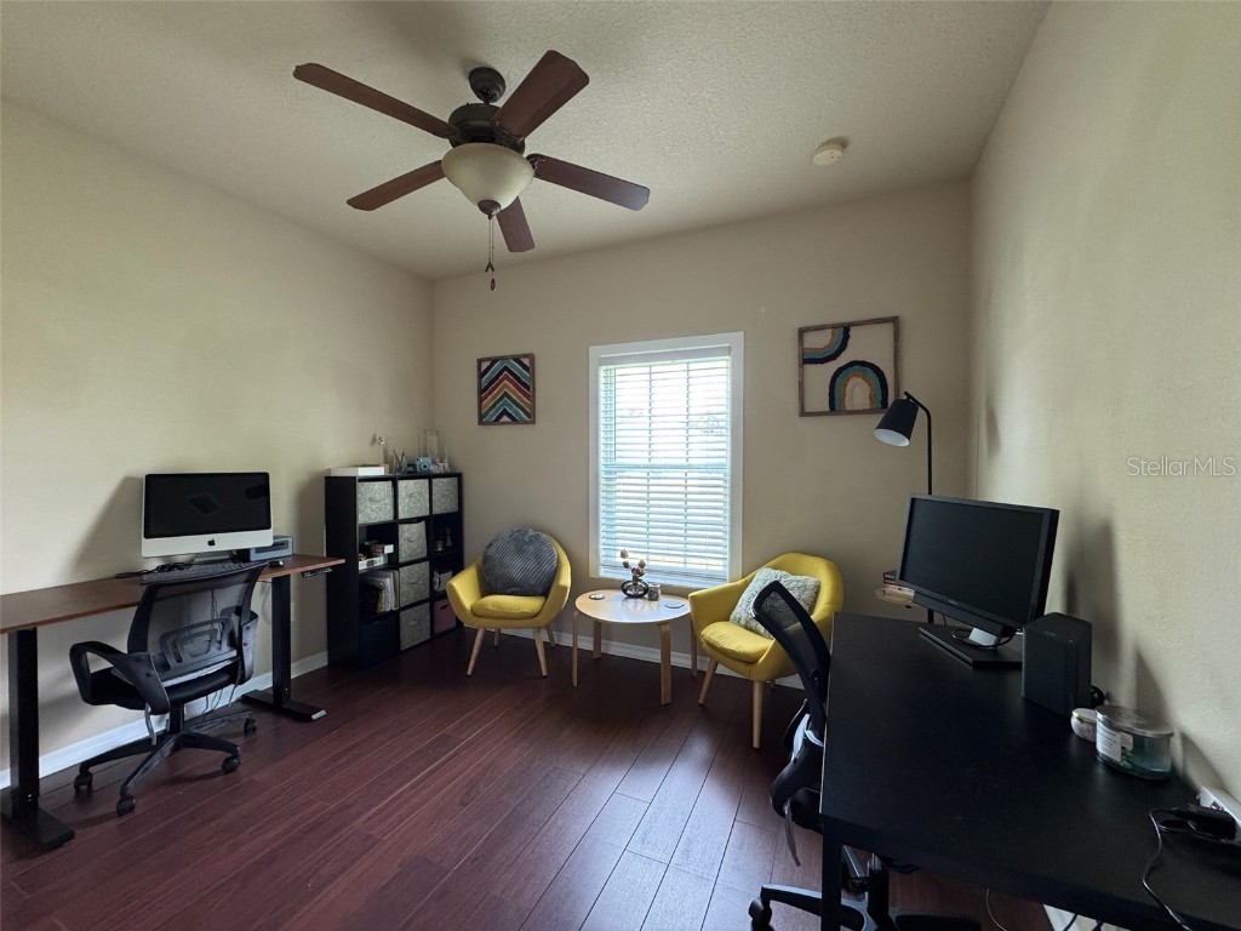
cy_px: 466
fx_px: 502
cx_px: 620
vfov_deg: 85.7
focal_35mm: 14
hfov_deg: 102.1
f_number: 2.2
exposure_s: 1/99
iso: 250
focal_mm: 2.22
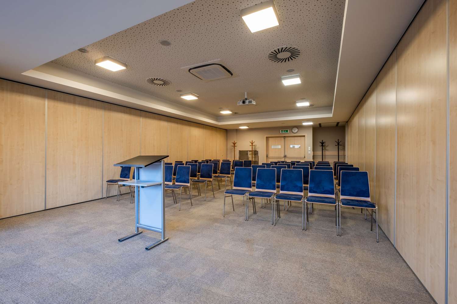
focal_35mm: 15
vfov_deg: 77.3
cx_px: 228
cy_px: 152
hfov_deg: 100.4
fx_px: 190
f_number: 11
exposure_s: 1
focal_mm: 10
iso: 100
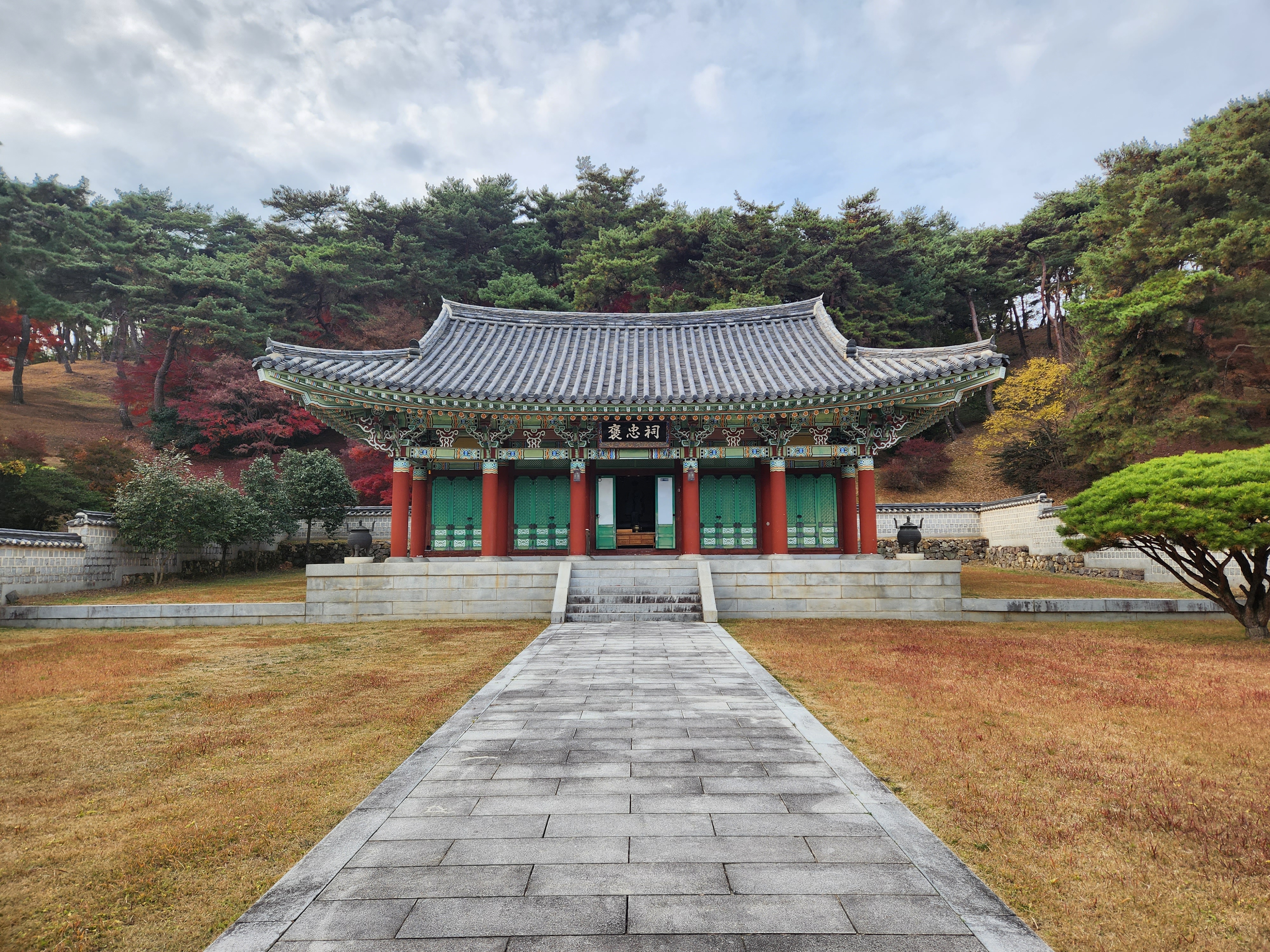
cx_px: 635
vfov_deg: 58.9
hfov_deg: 73.9
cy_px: 476
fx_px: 844
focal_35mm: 23
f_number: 1.8
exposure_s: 1/732
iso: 20
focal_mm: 5.4
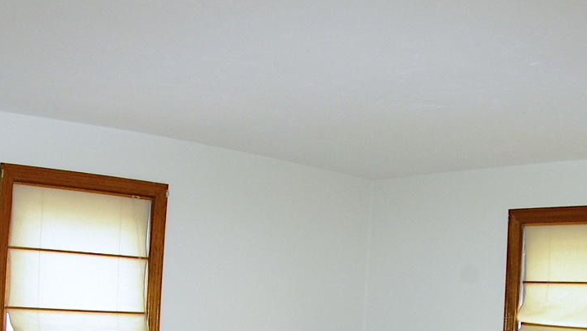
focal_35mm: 57
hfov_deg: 36.4
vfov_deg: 19.6
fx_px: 889
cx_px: 344
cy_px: 415
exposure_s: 1/45
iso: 800
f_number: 8
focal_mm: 17
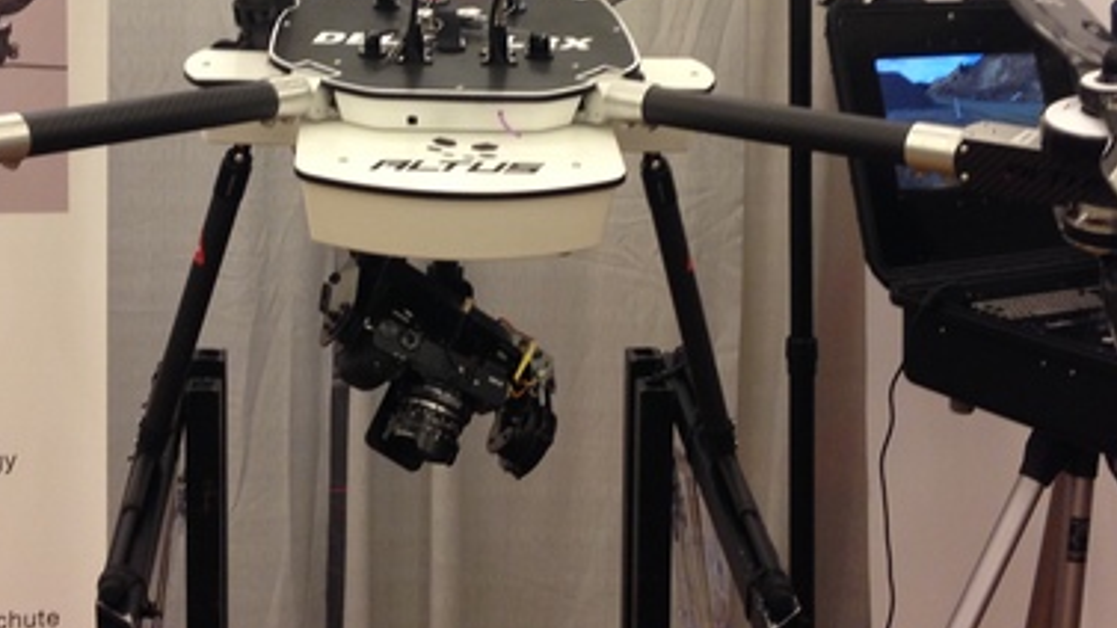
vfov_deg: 19.5
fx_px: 1807
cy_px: 101
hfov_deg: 34.2
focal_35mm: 61
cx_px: 412
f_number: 2.4
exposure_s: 1/20
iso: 80
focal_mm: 4.12
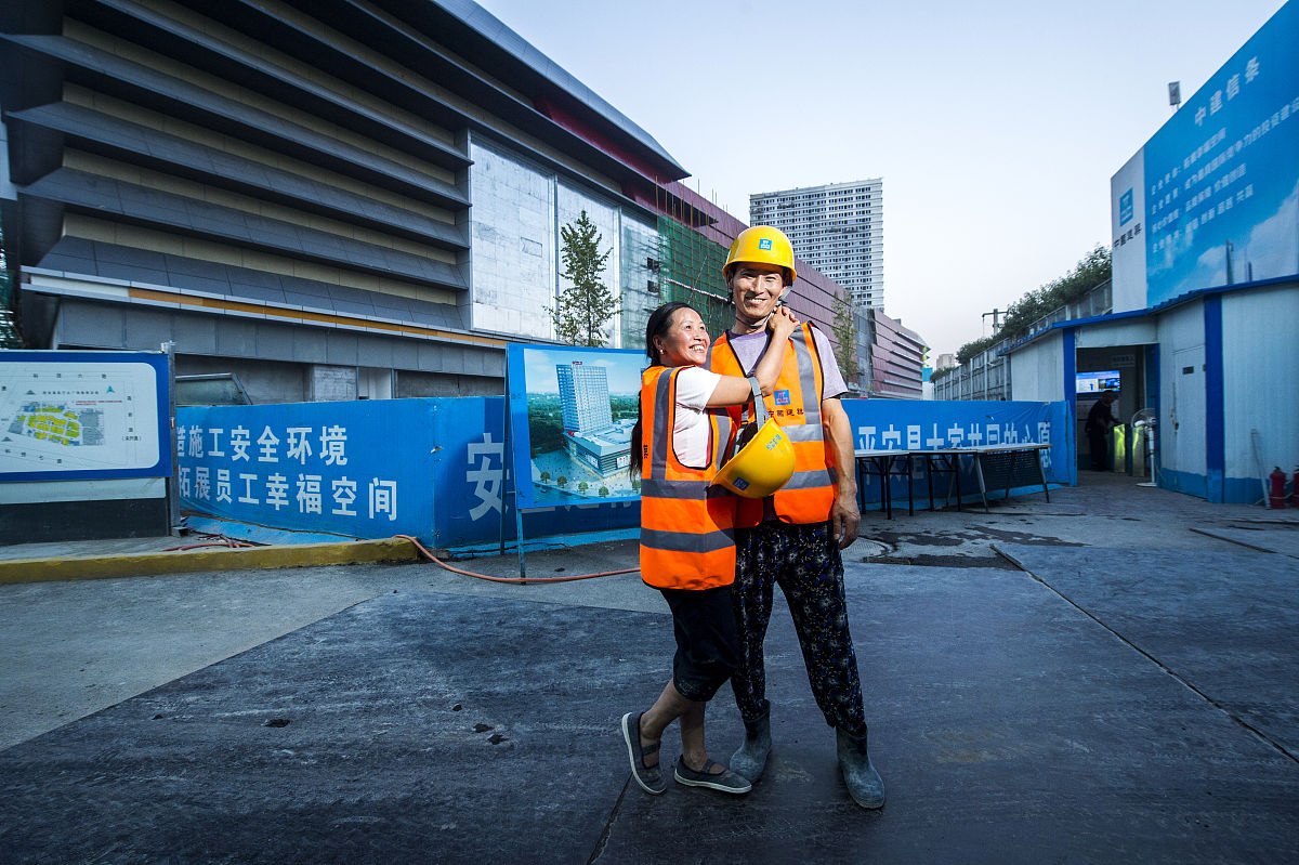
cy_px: 432
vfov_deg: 73.7
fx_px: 577
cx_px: 650
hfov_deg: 96.8
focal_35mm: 16
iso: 640
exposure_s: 1/100
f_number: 5
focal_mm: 16
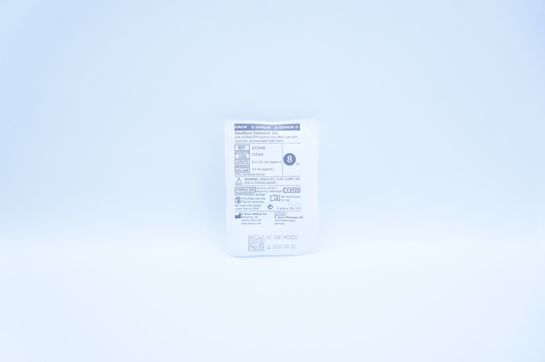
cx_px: 272
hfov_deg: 40.0
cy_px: 181
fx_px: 749
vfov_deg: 27.2
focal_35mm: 50
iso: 800
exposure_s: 1/200
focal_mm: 33
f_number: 4.5
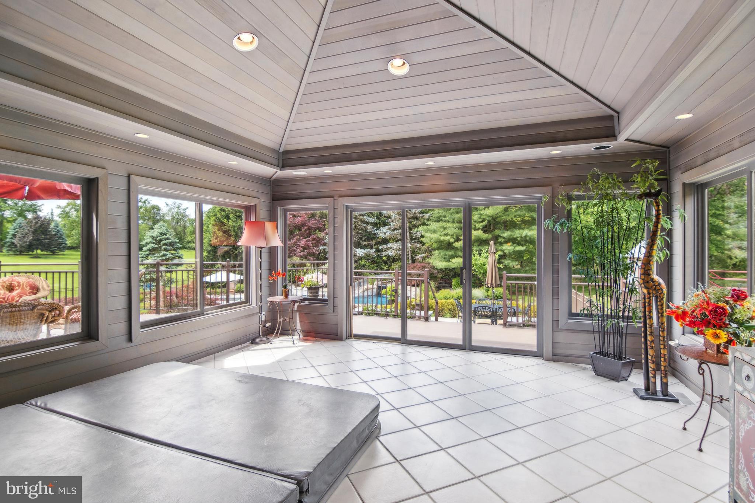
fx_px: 356
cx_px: 378
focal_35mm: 17
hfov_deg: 93.3
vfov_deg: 70.4
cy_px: 252
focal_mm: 11
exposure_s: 1/320
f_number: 4
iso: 400
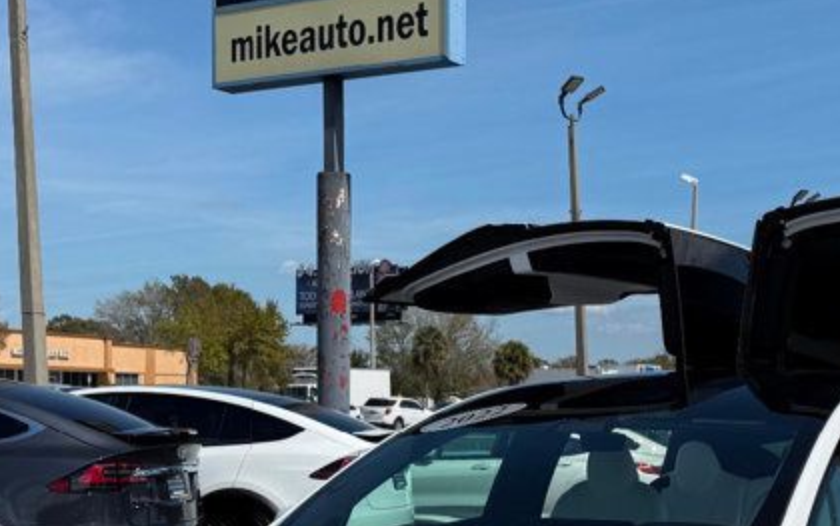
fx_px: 1420
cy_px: 466
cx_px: 542
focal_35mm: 62
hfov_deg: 32.7
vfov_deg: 20.6
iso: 80
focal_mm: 6.76
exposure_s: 1/11905
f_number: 1.78
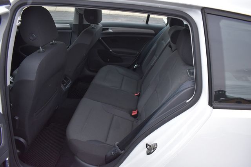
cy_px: 84
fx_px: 188
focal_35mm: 27
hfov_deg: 67.4
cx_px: 126
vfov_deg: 48.0
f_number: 3.5
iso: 800
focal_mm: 18
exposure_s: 1/160
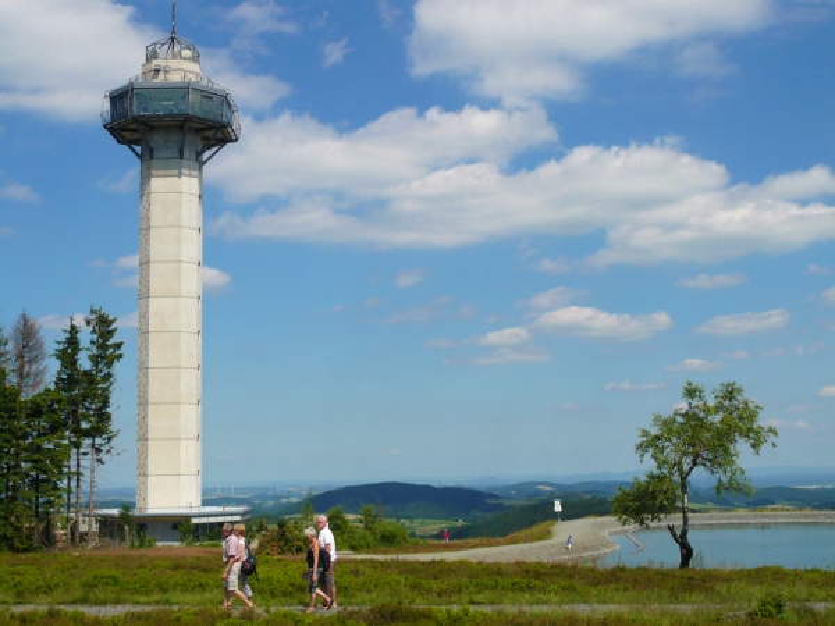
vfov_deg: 29.7
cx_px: 418
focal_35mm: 49
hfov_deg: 38.9
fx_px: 1182
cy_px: 313
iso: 100
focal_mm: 8.1
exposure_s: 1/250
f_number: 10
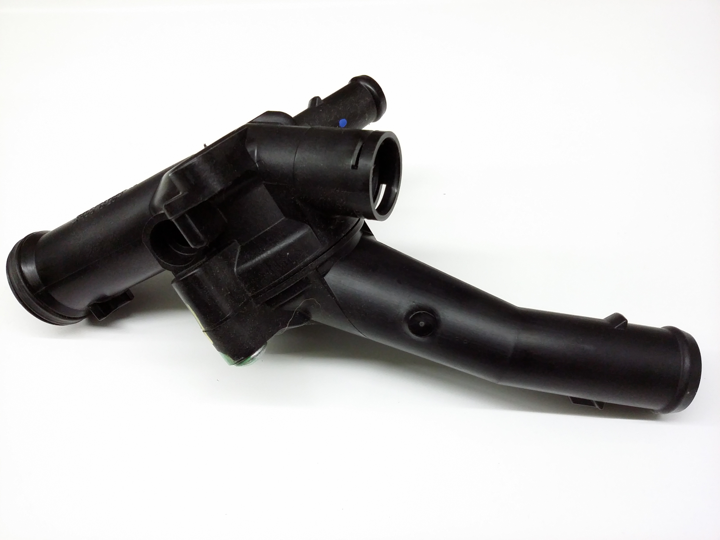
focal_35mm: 32
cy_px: 270
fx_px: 666
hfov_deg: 56.8
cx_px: 360
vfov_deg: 44.2
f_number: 2.4
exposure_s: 1/15
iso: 160
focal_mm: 3.4
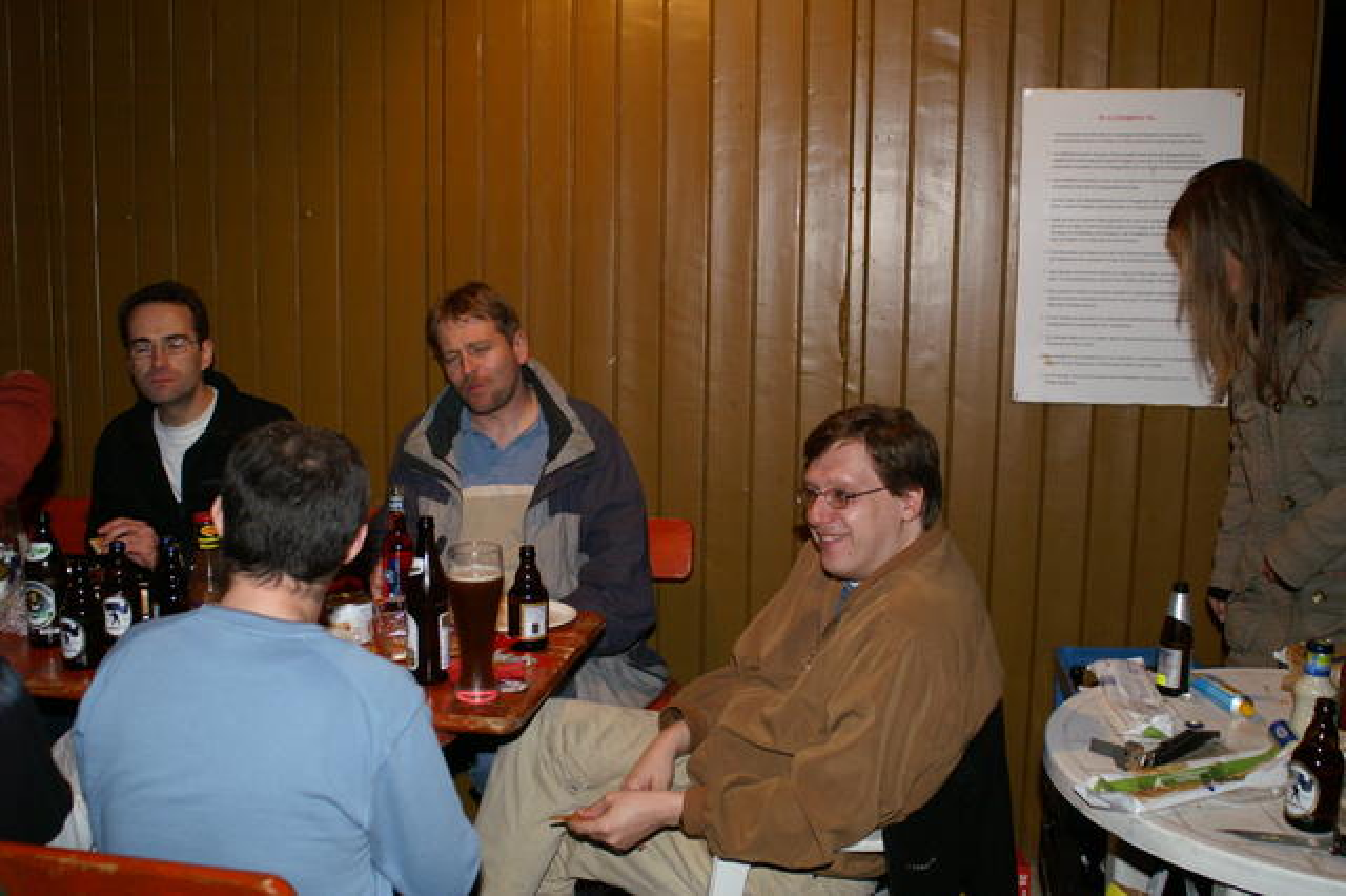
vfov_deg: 36.8
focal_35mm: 36
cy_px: 448
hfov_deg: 53.2
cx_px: 673
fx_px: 1345
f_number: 2.8
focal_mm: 24
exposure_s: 1/60
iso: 400
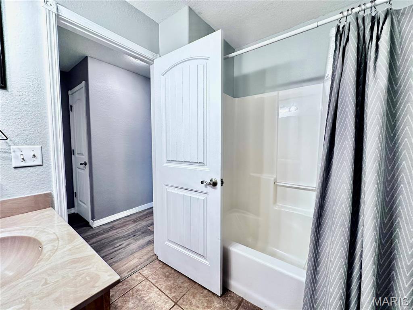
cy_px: 155
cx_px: 206
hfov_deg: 102.1
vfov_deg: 85.7
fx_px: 167
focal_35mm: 14
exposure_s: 1/60
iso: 400
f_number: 2.2
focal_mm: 2.22
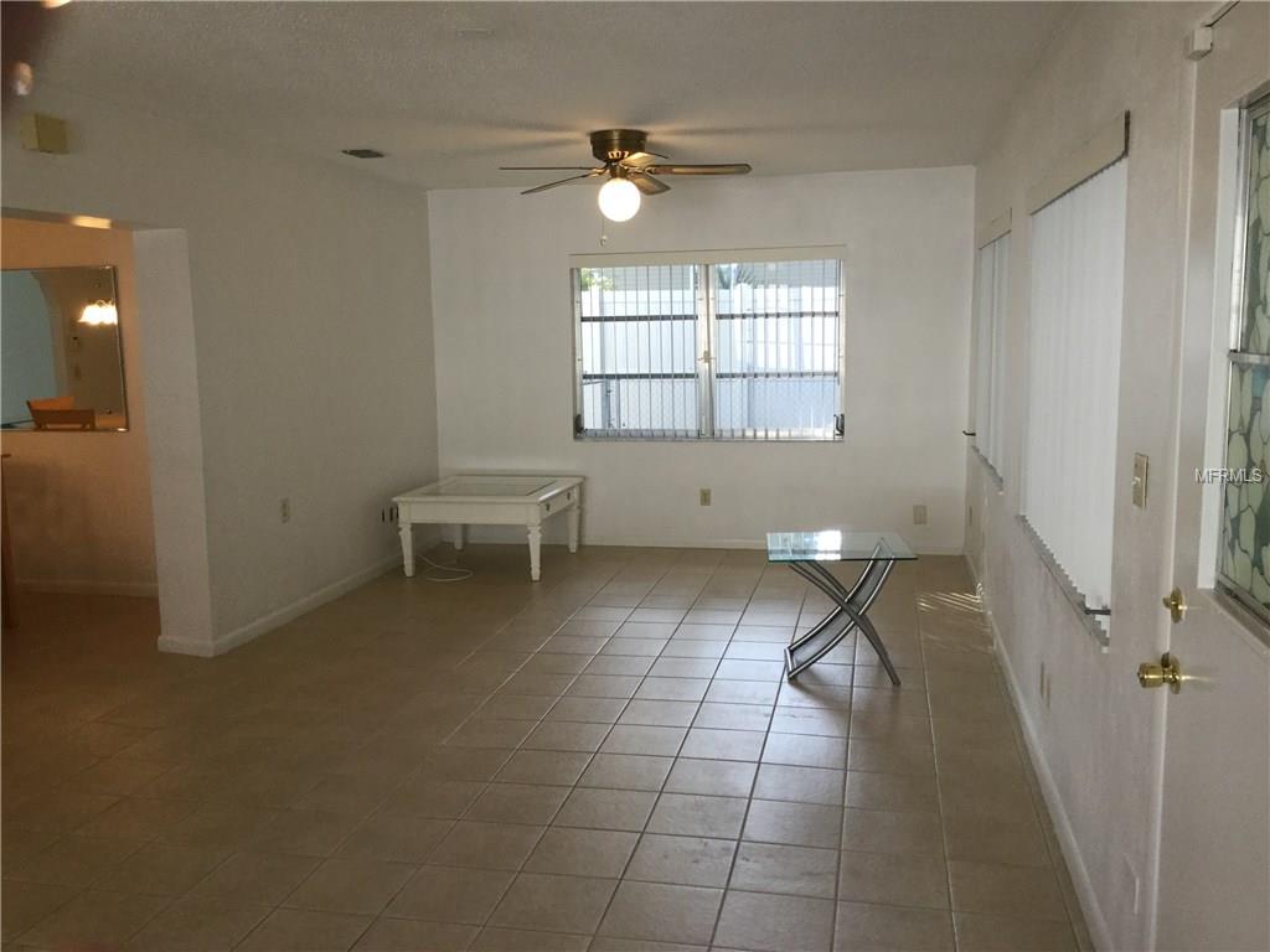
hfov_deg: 58.4
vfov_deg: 45.4
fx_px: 1137
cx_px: 635
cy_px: 476
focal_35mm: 31
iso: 32
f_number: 2.4
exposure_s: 1/30
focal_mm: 3.3
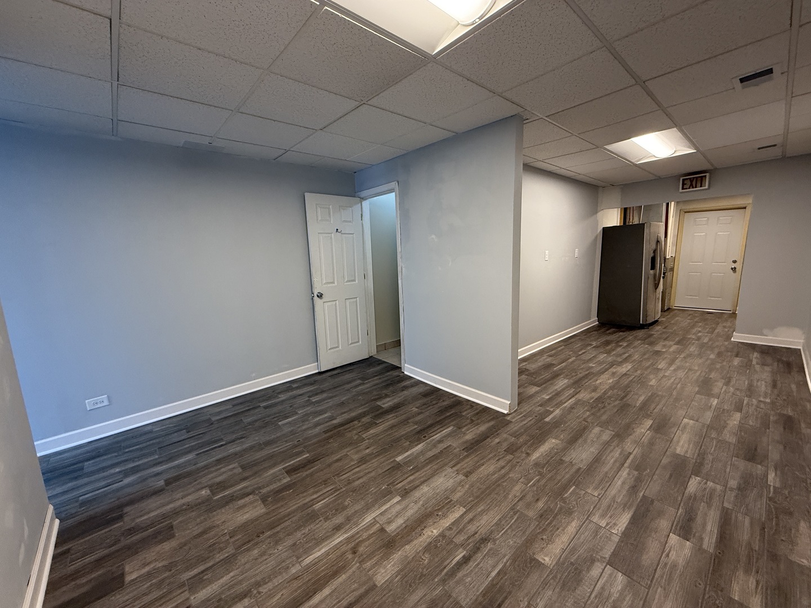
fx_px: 328
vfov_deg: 85.7
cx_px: 406
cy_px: 304
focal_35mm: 14
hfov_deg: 102.1
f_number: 2.2
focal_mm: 2.22
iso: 250
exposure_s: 1/120
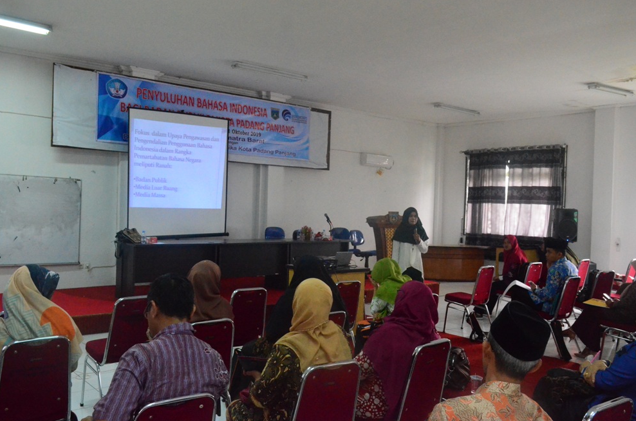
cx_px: 326
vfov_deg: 38.7
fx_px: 599
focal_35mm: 34
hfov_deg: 55.9
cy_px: 205
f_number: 5.6
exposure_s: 1/320
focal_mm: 22
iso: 6400
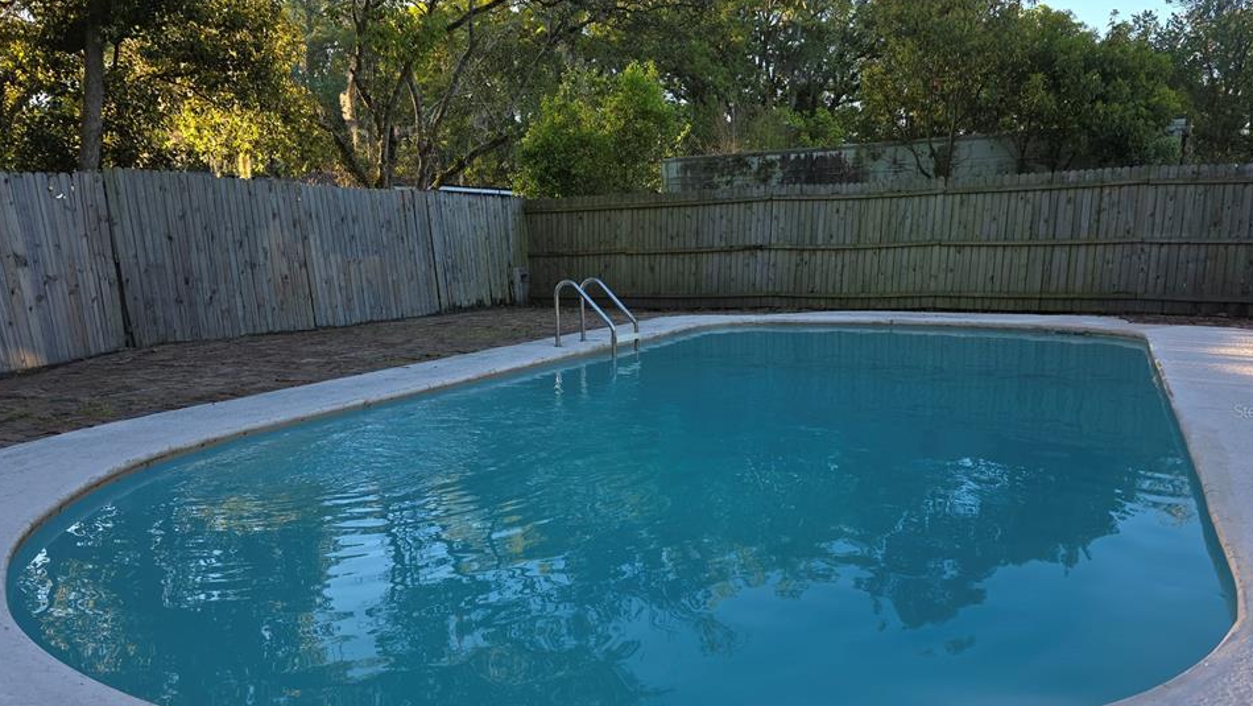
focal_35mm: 27
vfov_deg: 42.8
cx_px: 638
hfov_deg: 69.8
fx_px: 897
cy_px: 410
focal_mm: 6.3
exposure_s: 1/120
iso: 12
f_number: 1.7
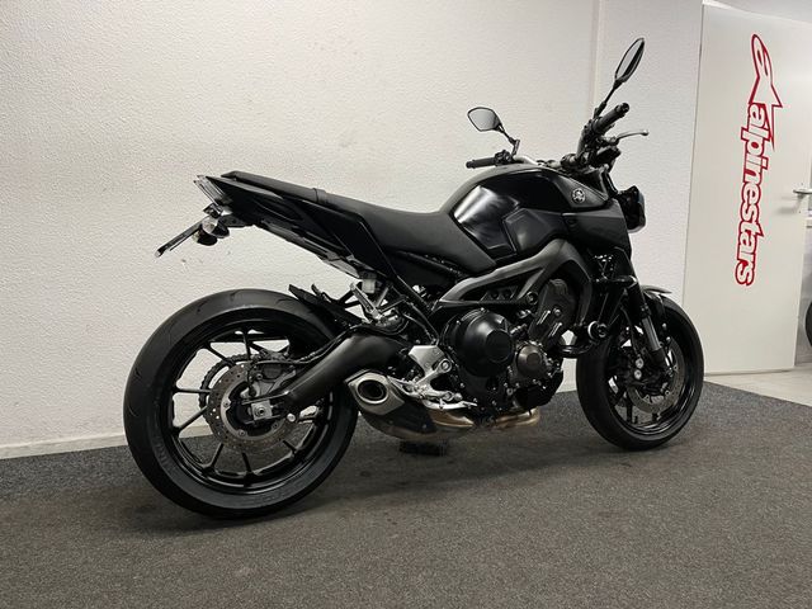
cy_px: 304
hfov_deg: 67.3
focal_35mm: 26
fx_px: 610
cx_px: 406
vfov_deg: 53.1
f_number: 1.6
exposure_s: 1/50
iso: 80
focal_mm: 5.1
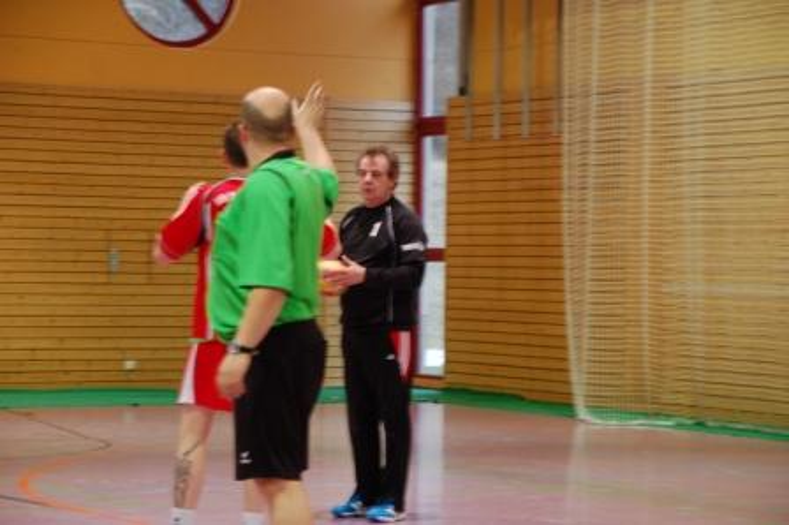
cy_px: 262
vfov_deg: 9.9
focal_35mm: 138
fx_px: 3022
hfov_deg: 14.9
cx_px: 394
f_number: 5.6
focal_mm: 92
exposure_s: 1/15
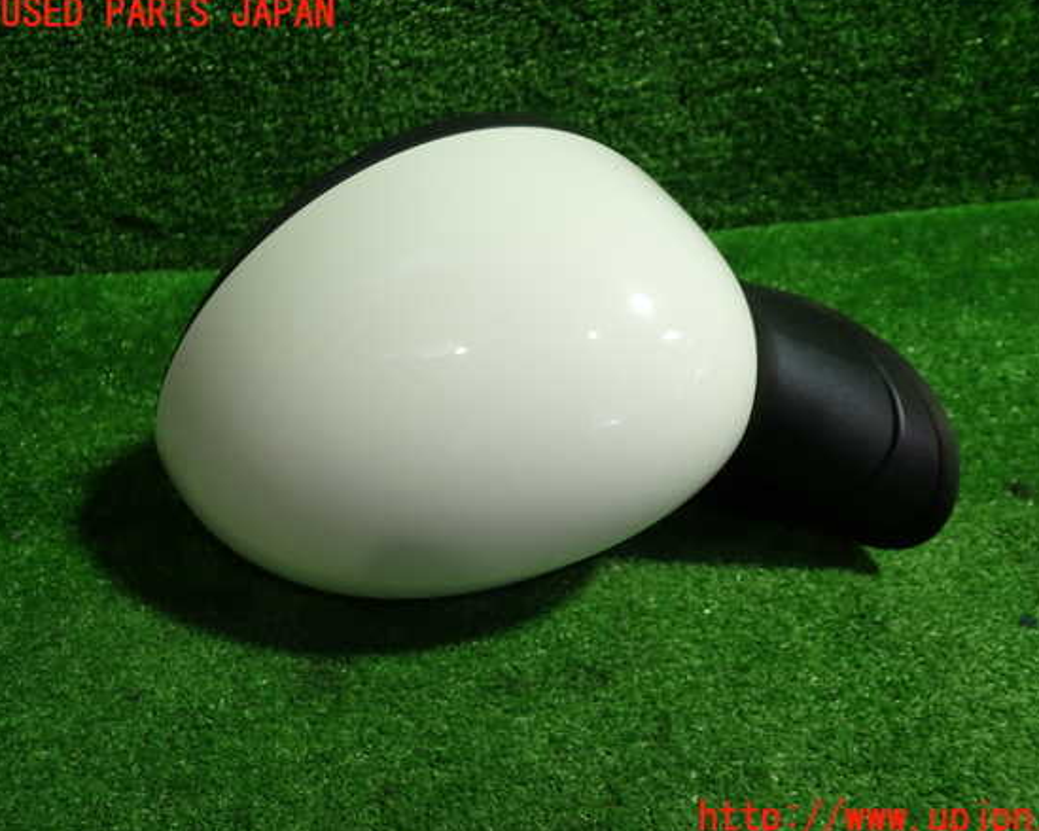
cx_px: 558
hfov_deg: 55.6
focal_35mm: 32
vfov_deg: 45.8
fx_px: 984
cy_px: 416
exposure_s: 1/50
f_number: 2.3
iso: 200
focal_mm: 5.4
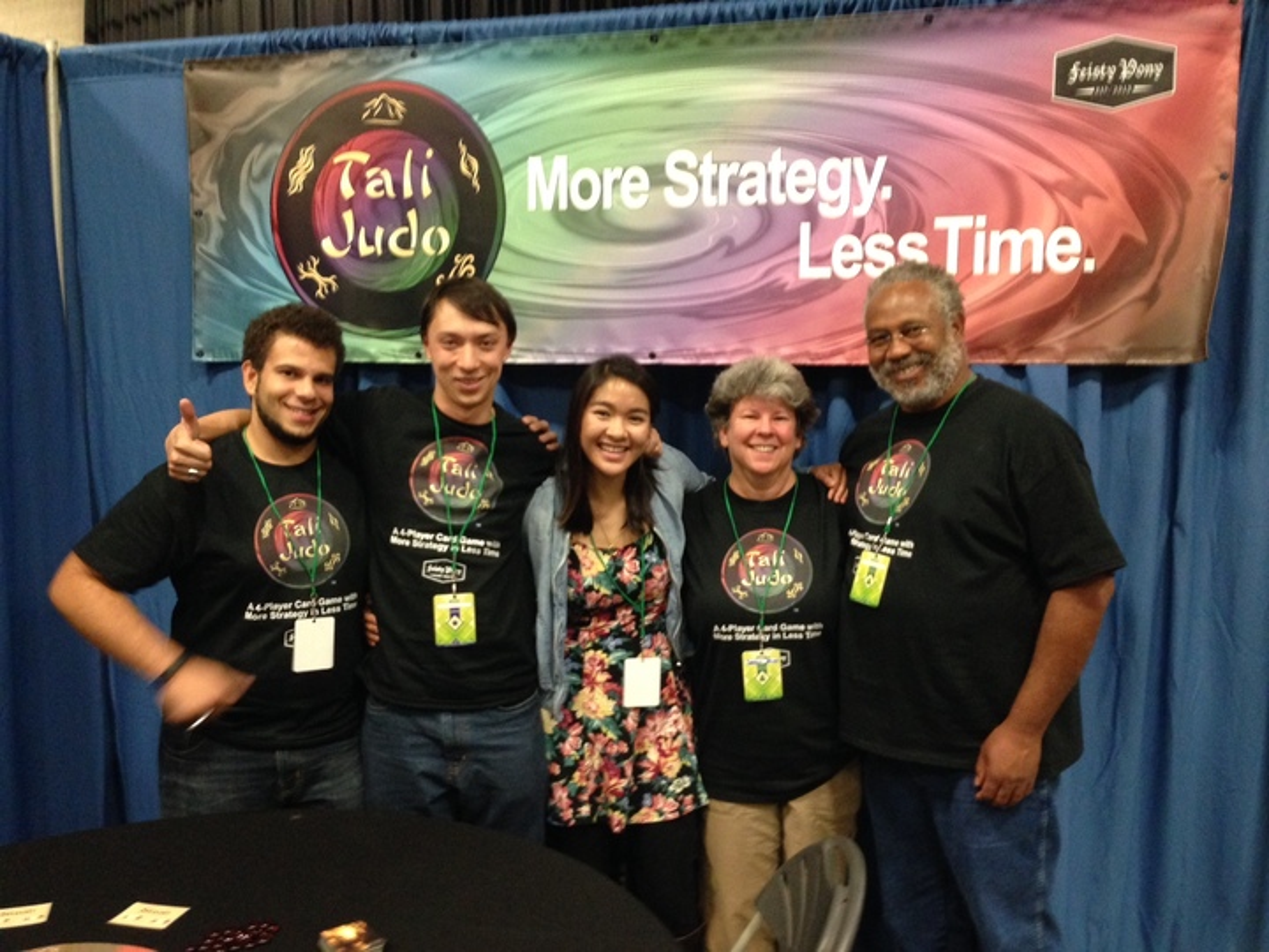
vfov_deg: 42.9
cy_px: 476
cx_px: 634
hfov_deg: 55.4
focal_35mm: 33
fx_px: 1210
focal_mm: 4.12
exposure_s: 1/17
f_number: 2.4
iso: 400
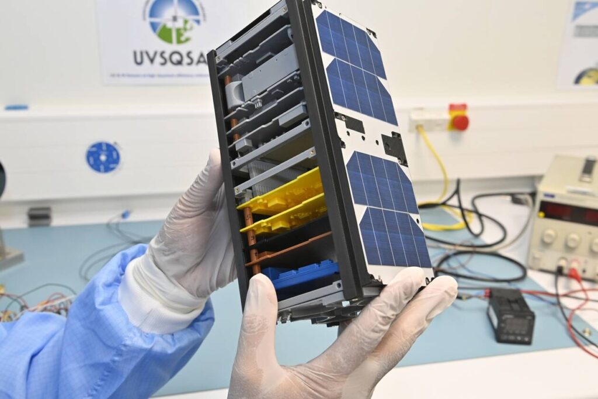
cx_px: 299
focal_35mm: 38
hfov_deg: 50.7
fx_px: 631
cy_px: 200
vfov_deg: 35.0
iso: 4000
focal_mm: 38
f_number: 7.1
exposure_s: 1/200
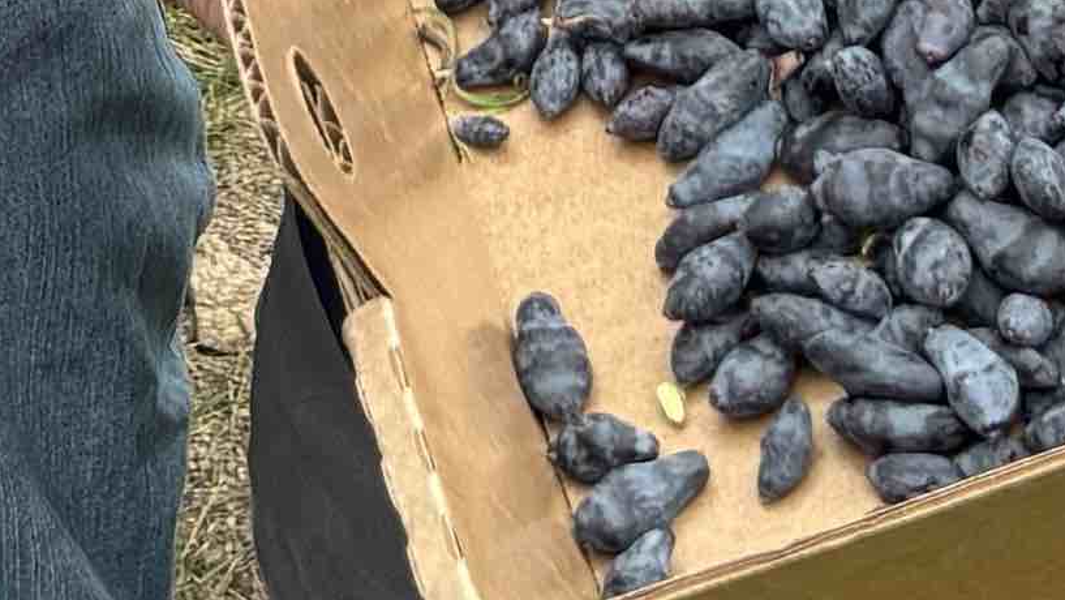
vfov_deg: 5.6
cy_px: -1363
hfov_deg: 10.9
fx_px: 5593
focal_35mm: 198
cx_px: 332
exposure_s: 1/553
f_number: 1.6
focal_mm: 5.96
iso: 50
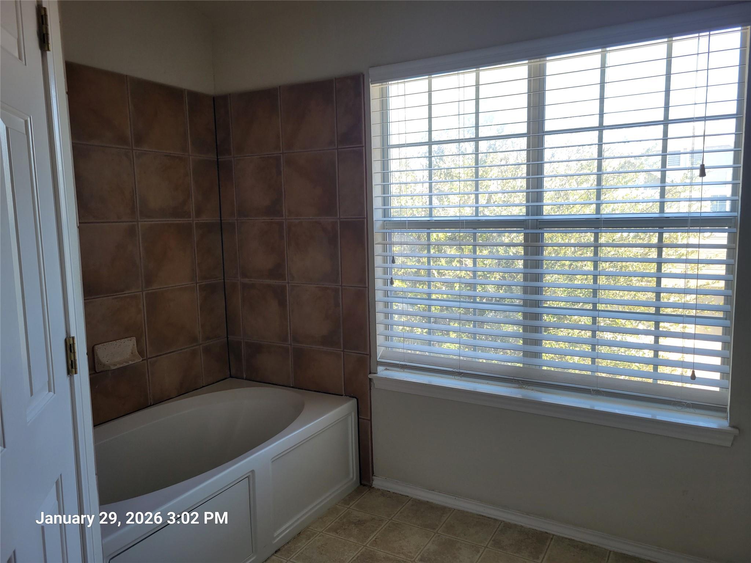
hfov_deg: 67.3
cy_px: 282
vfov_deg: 53.1
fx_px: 564
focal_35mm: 26
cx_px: 376
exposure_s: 1/120
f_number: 1.8
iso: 64
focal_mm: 5.4
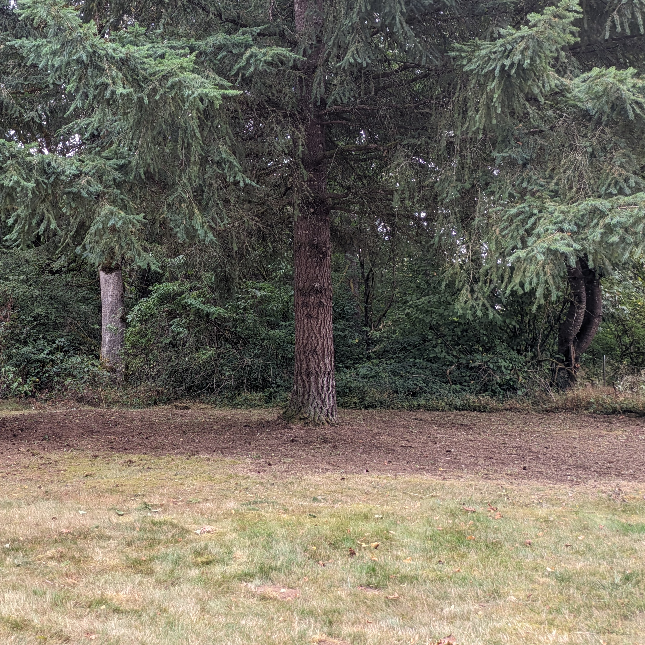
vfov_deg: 40.3
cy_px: 200
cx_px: 77
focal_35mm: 41
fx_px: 864
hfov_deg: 38.4
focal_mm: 5.43
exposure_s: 1/120
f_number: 1.89
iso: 46
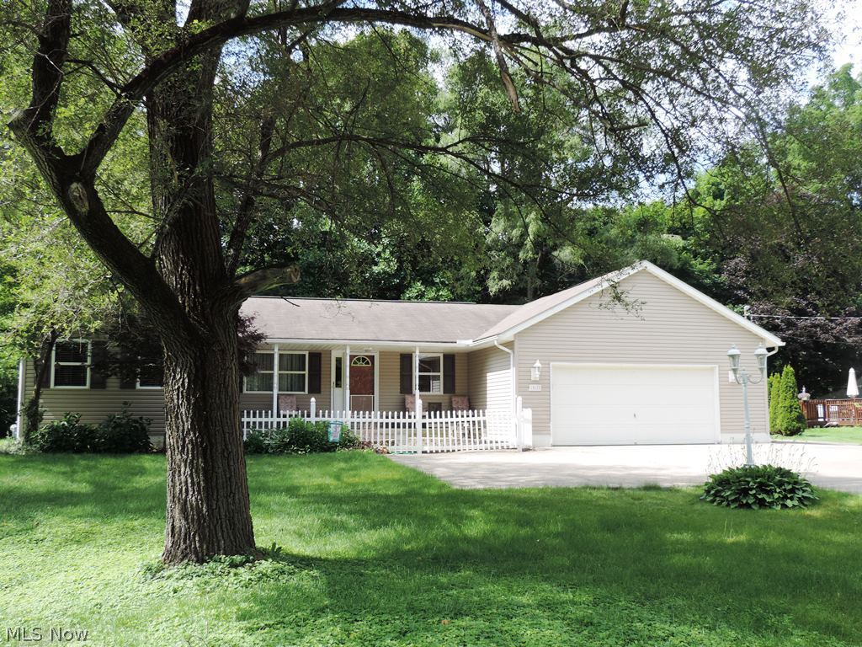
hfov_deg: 52.6
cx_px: 431
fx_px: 872
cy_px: 324
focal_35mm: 35
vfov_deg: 40.7
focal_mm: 6.2
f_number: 3.3
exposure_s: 1/320
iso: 80
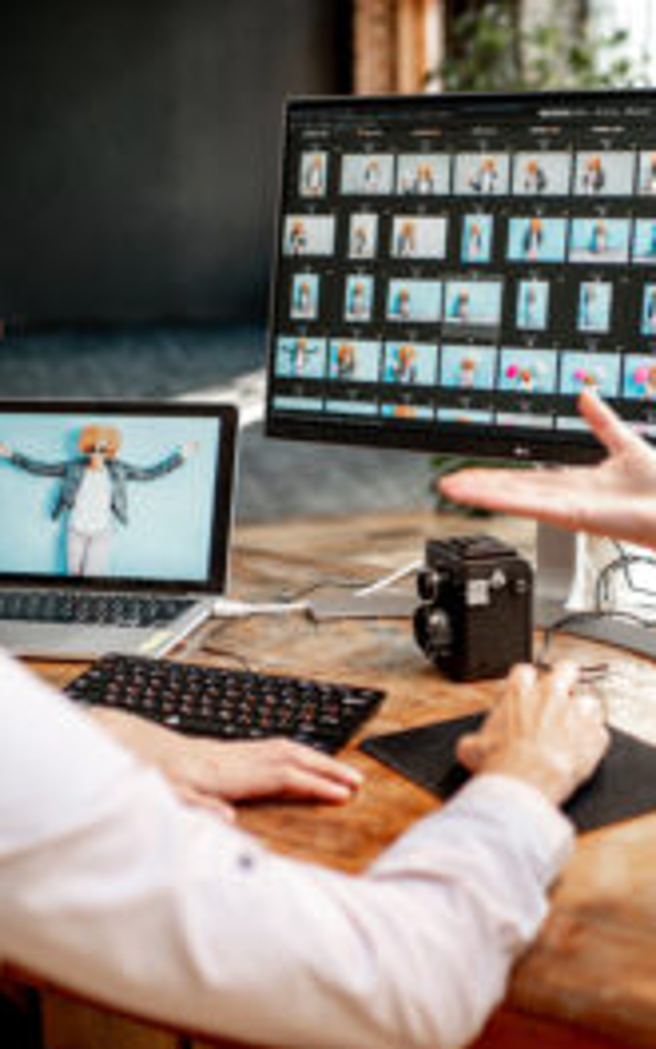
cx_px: 441
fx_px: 1545
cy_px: 526
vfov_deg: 37.5
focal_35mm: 54
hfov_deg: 23.9
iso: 250
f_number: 2.2
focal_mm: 35
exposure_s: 1/160
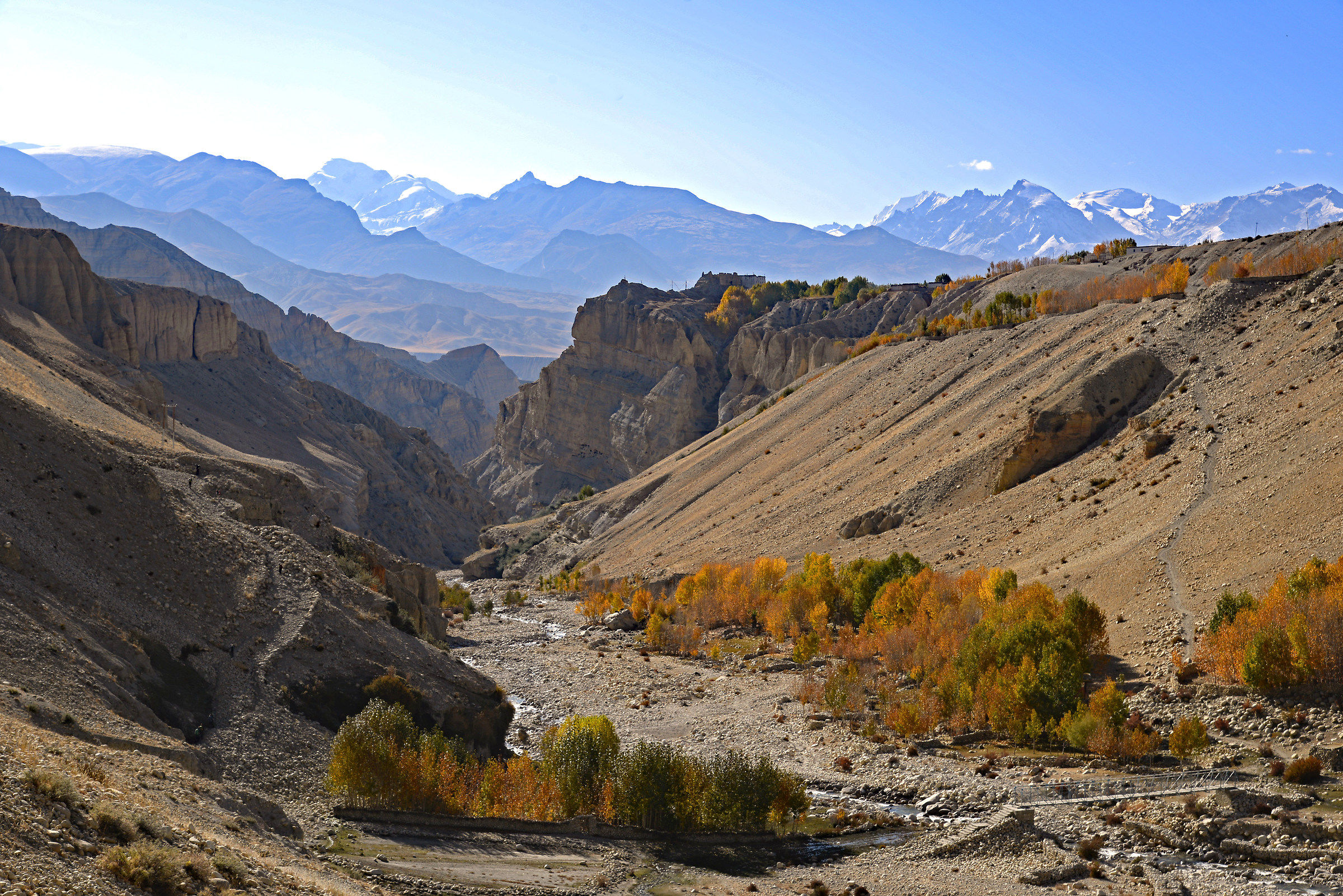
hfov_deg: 36.2
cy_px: 448
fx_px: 2052
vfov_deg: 24.6
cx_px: 672
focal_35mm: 55
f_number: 10
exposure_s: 1/200
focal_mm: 55
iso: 100
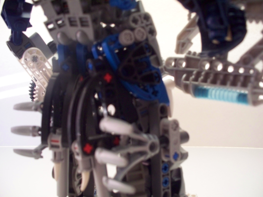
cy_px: 98
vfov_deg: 40.7
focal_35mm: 35
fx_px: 266
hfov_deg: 52.6
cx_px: 132
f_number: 2.8
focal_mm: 7.54
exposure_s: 1/30
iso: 400
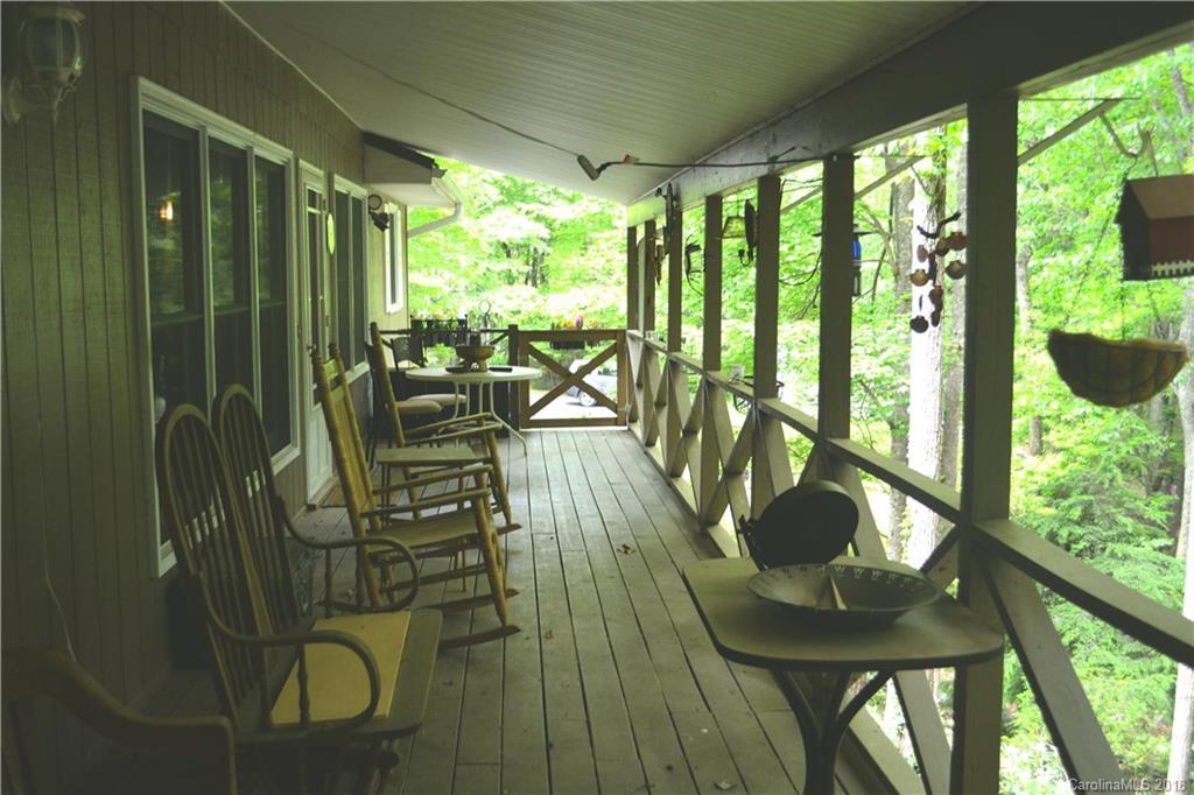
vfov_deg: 34.2
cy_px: 398
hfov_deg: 49.6
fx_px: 1293
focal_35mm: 39
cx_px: 597
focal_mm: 26
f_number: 4.2
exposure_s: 1/60
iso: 640
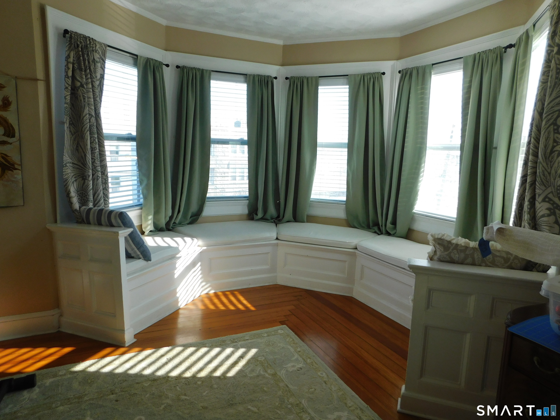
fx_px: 372
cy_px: 210
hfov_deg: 73.9
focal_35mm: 23
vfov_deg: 58.9
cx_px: 280
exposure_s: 1/160
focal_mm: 4
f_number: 3
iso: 125
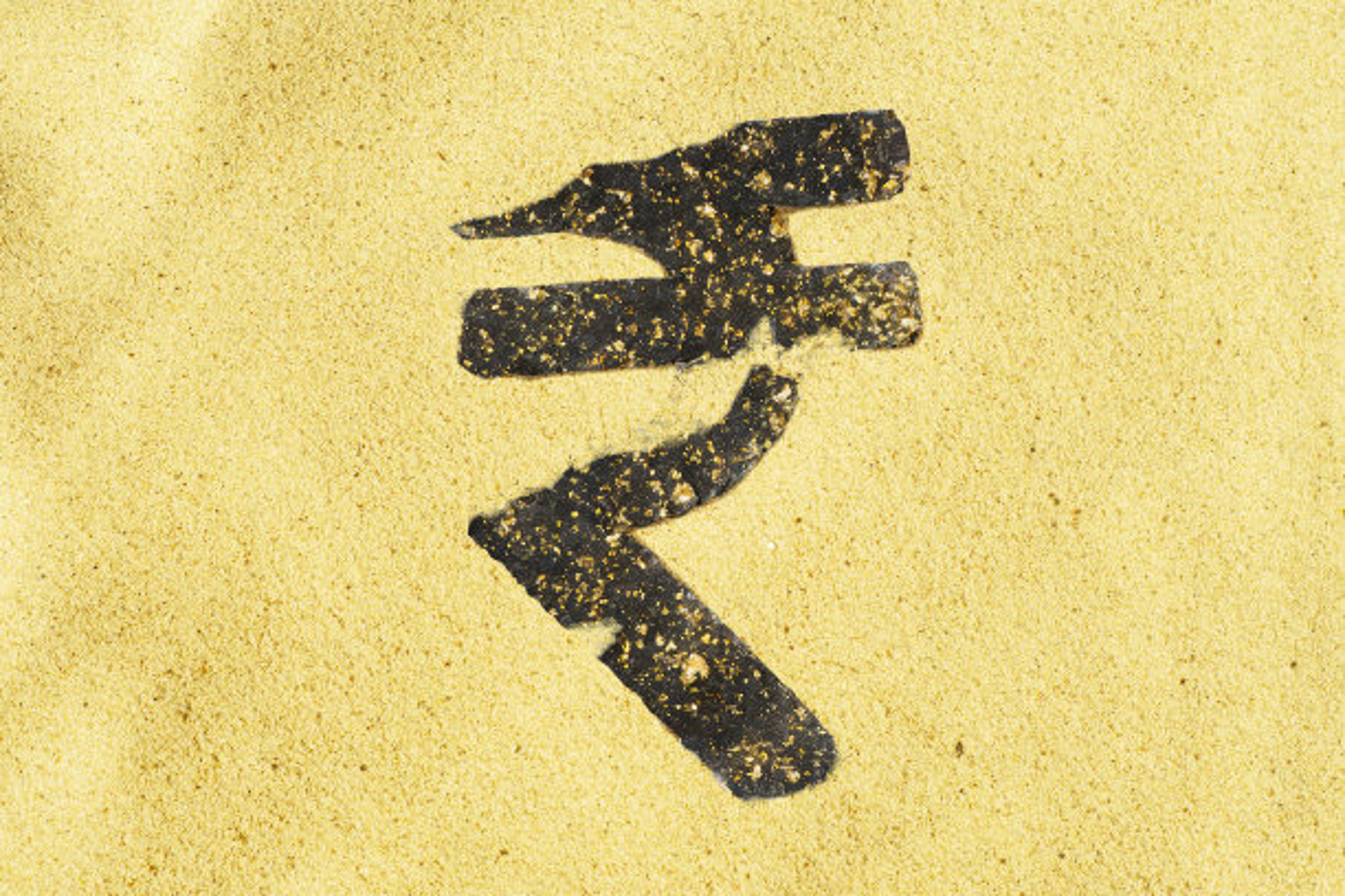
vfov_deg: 18.2
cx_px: 672
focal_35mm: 75
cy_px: 448
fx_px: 2802
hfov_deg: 27.0
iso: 100
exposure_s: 1/500
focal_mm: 50
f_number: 8
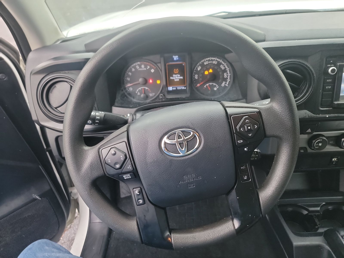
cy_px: 129
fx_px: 239
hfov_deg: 71.6
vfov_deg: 56.8
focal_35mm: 24
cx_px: 172
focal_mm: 6.7
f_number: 1.8
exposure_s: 1/59
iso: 814
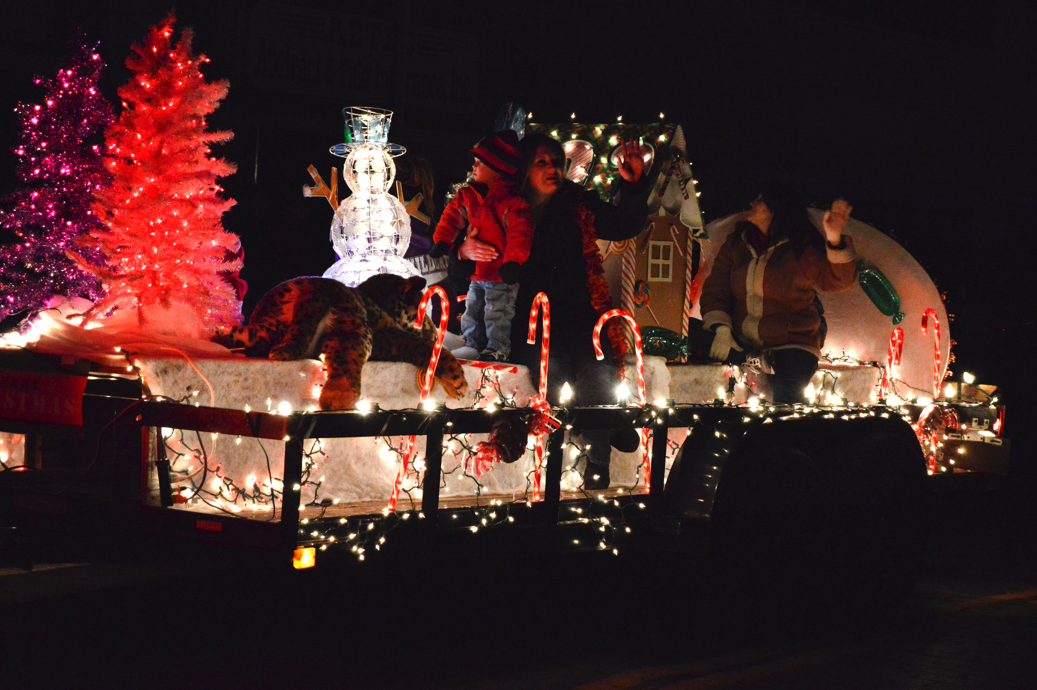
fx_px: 2374
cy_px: 345
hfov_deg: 24.6
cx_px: 518
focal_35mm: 82
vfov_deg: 16.5
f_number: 5.6
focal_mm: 55
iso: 3200
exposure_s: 1/80
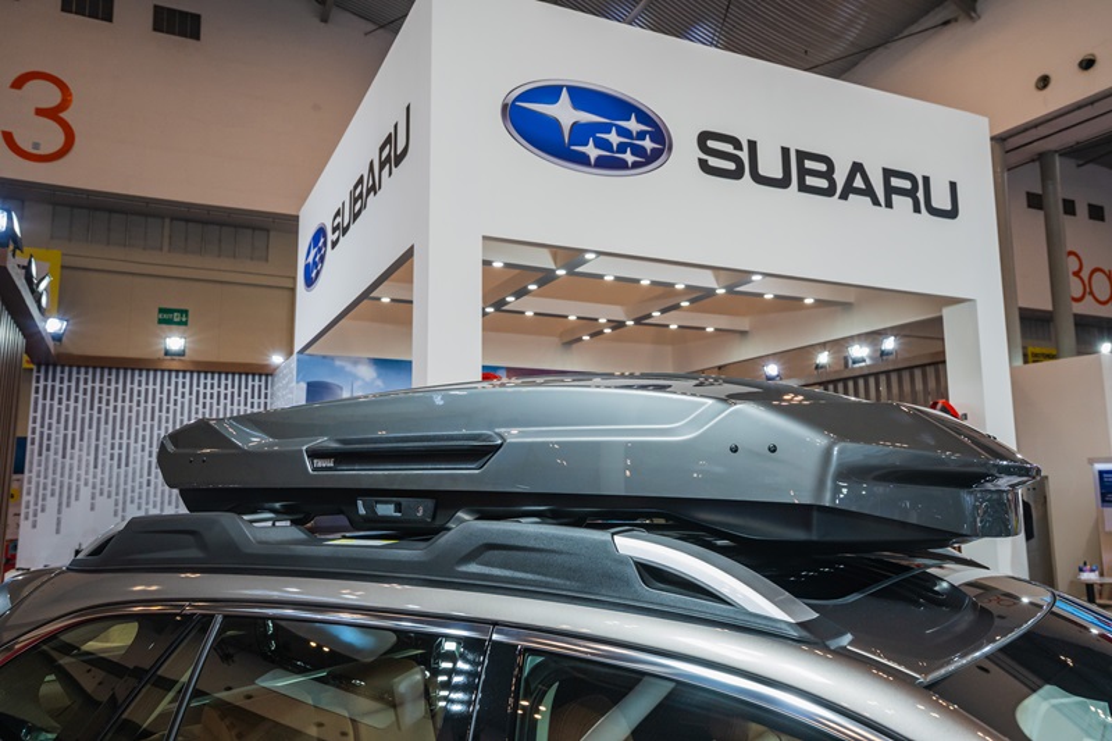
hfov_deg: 65.5
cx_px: 556
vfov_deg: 46.4
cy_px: 370
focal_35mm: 28
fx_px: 865
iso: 2500
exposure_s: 1/200
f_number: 6.3
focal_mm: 28
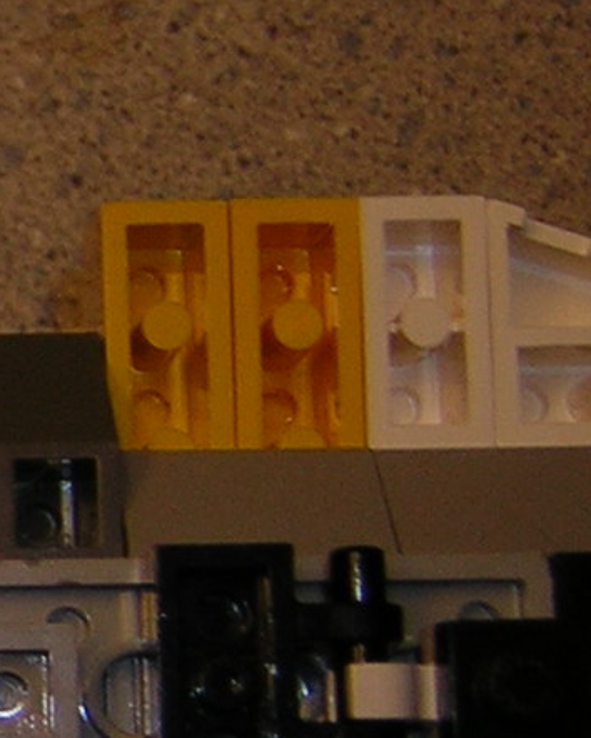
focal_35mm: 180
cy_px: 573
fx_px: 3933
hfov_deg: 8.1
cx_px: -634
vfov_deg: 10.7
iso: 50
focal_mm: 6.6
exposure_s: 1/60.1
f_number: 3.1
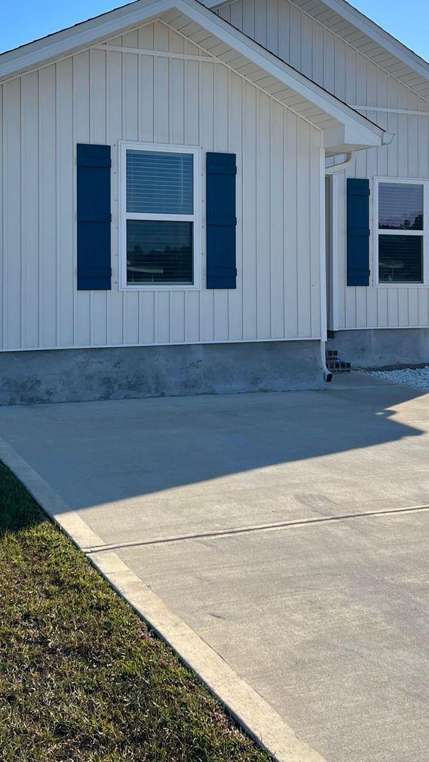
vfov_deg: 46.7
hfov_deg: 27.7
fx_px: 870
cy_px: 265
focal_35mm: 43
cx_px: 175
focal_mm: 5.7
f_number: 1.5
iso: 50
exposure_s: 1/5319
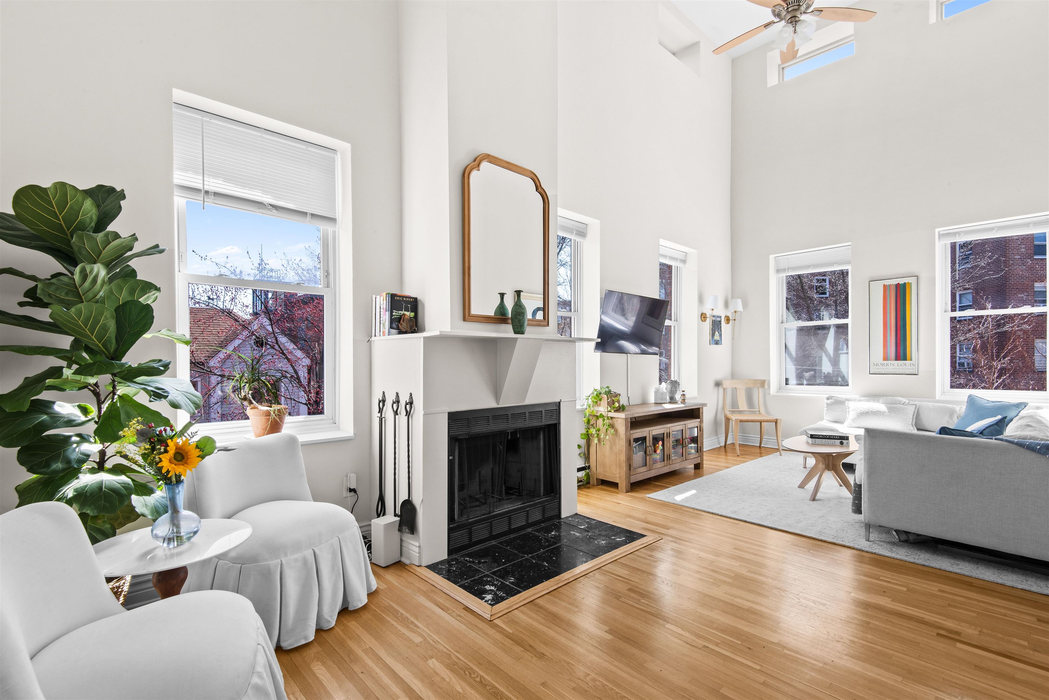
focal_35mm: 16
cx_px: 524
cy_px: 350
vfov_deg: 73.8
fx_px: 466
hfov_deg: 96.7
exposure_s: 1/1.25
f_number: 18
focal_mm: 16
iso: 320
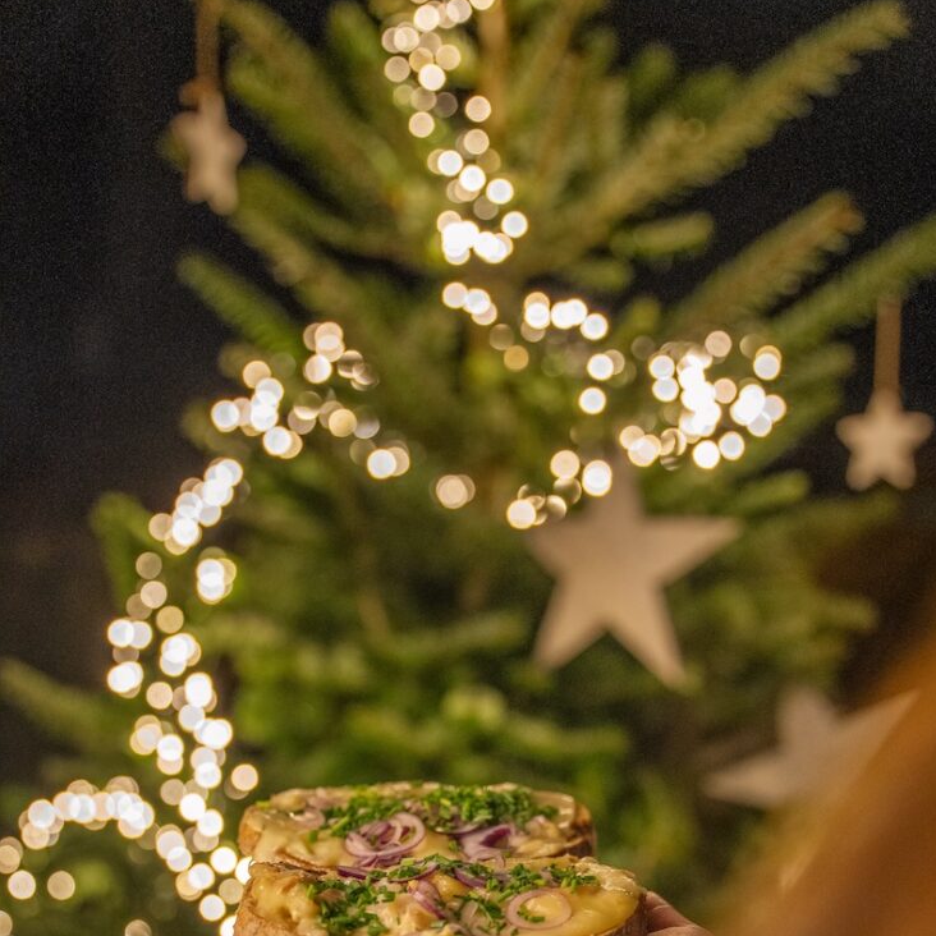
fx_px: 1774
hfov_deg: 29.6
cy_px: 706
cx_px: 472
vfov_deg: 29.1
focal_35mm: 58
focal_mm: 45
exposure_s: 1/50
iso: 2000
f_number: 2.8
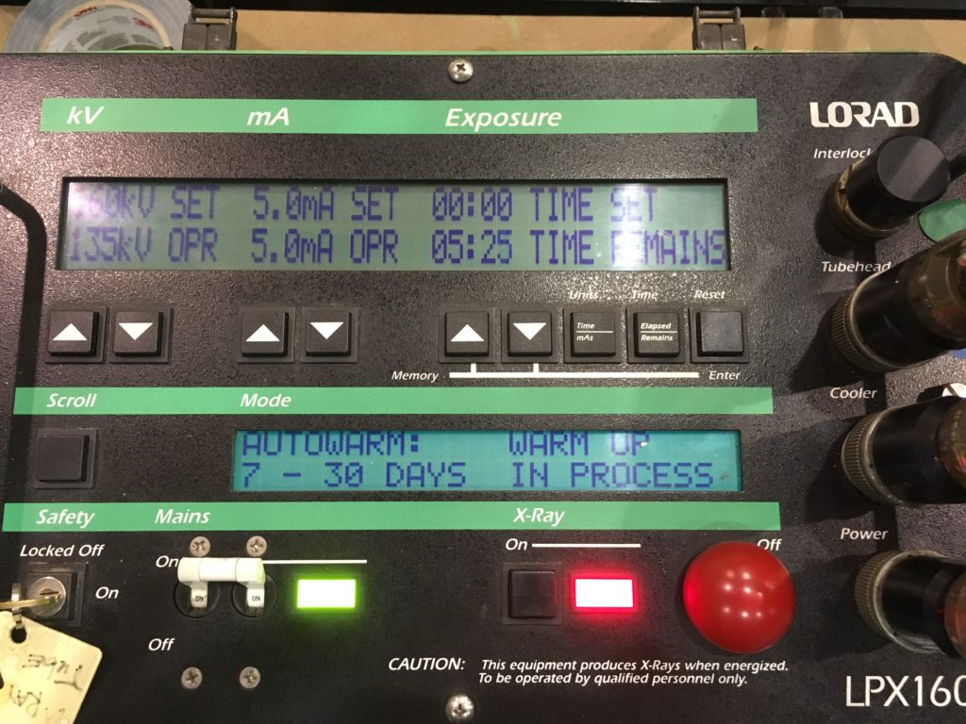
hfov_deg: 61.7
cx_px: 483
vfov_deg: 48.2
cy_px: 362
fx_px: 809
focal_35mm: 29
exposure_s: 1/20
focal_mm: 4.15
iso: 200
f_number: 2.2
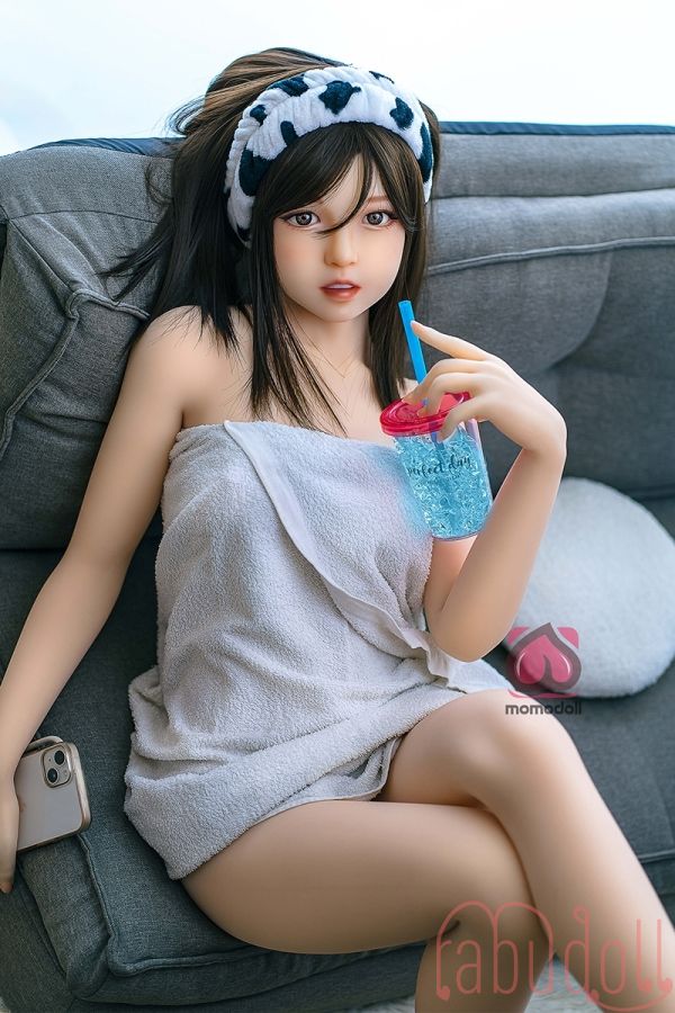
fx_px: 2390
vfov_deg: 23.9
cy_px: 506
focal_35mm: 85
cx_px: 338
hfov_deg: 16.1
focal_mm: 85
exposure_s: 1/250
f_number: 2.2
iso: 100
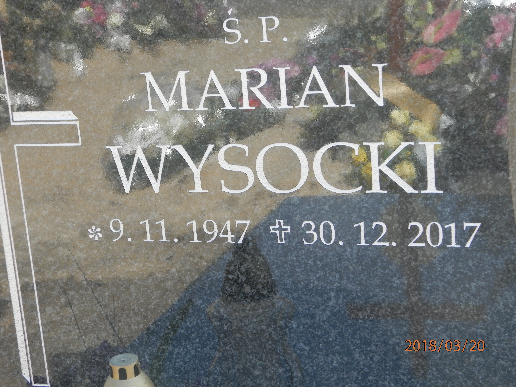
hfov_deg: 28.6
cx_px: 258
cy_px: 194
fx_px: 1014
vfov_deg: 21.6
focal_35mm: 68
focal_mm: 12.2
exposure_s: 1/125
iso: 125
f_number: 4
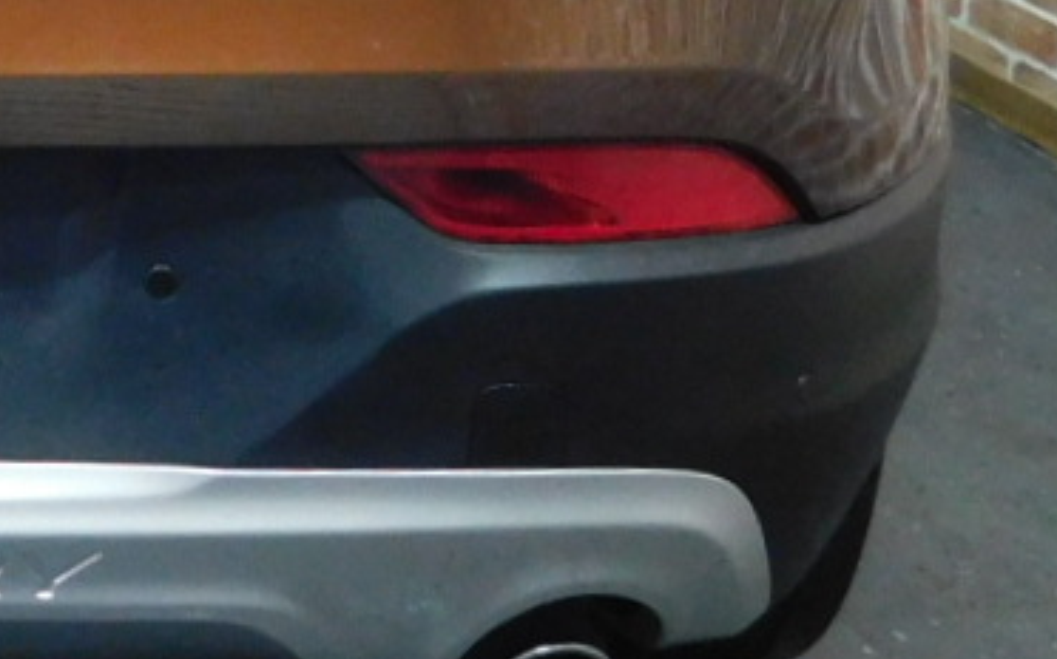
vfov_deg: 12.1
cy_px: -185
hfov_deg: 18.1
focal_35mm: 105
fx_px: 3023
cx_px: -429
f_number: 3
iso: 400
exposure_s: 1/15
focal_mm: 4
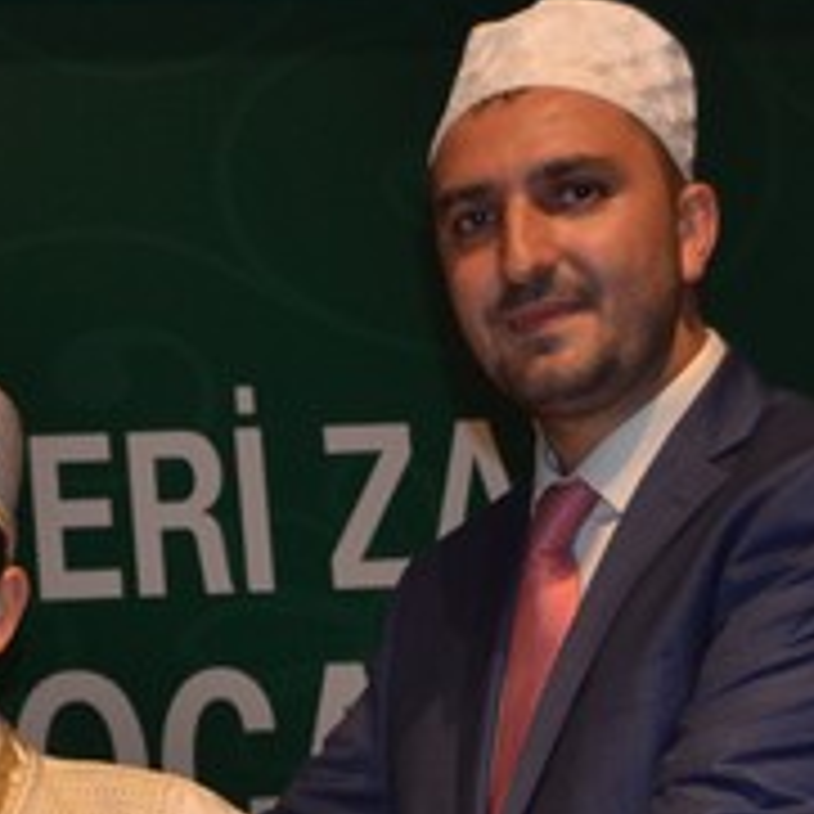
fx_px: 4017
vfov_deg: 11.4
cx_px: -324
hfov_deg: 11.2
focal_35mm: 151
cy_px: 866
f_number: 4.8
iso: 400
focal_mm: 32
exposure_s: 1/125
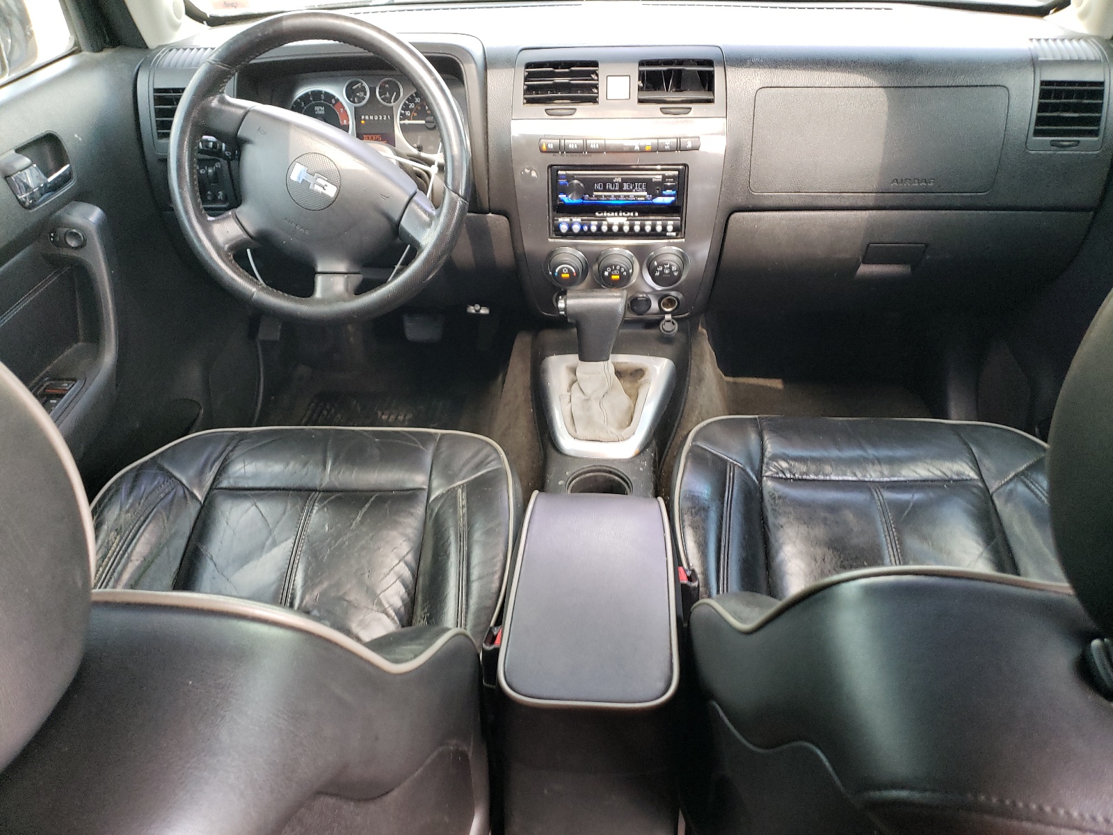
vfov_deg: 53.1
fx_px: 836
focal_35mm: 26
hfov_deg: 67.3
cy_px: 418
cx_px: 556
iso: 148
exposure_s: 1/60.2
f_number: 1.5
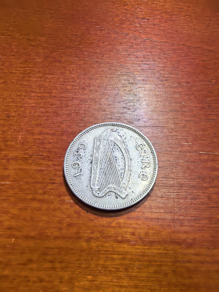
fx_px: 202
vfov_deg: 71.6
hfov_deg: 56.8
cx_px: 110
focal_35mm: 24
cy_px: 146
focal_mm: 1.68
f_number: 2.2
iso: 200
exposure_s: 1/50
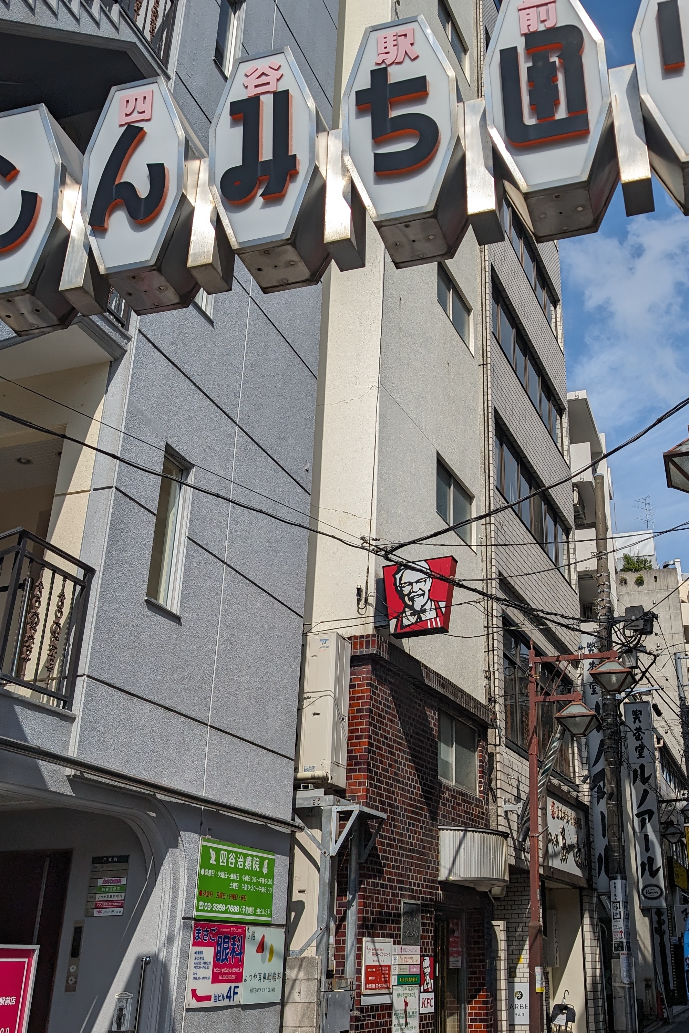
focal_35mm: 34
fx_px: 976
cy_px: 506
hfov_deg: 38.4
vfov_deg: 55.8
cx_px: 465
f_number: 1.68
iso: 21
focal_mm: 6.9
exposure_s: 1/3236
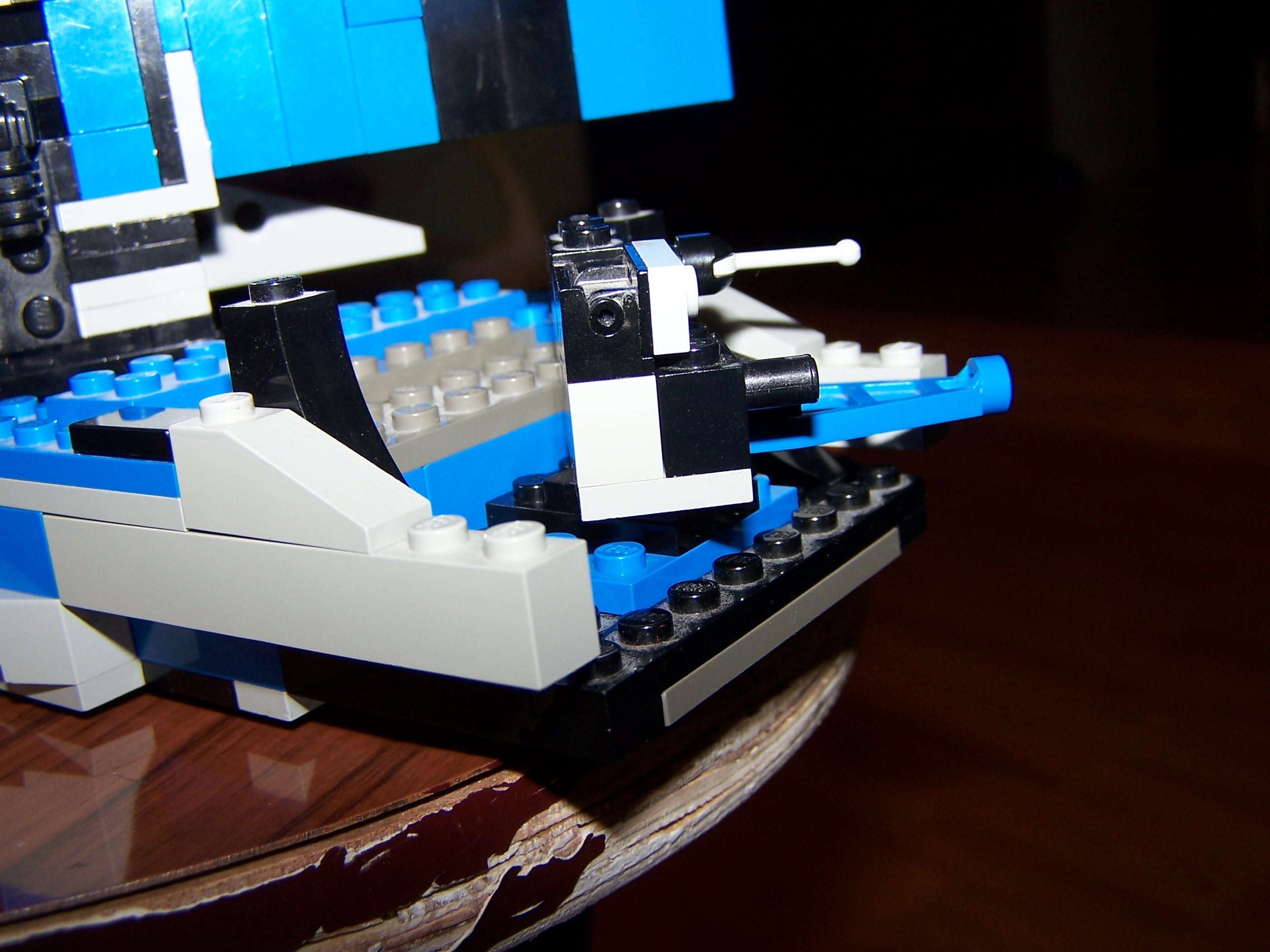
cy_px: 476
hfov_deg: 46.8
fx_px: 1468
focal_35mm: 40
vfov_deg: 36.0
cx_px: 635
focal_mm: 6.7
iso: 80
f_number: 2.8
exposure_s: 1/60
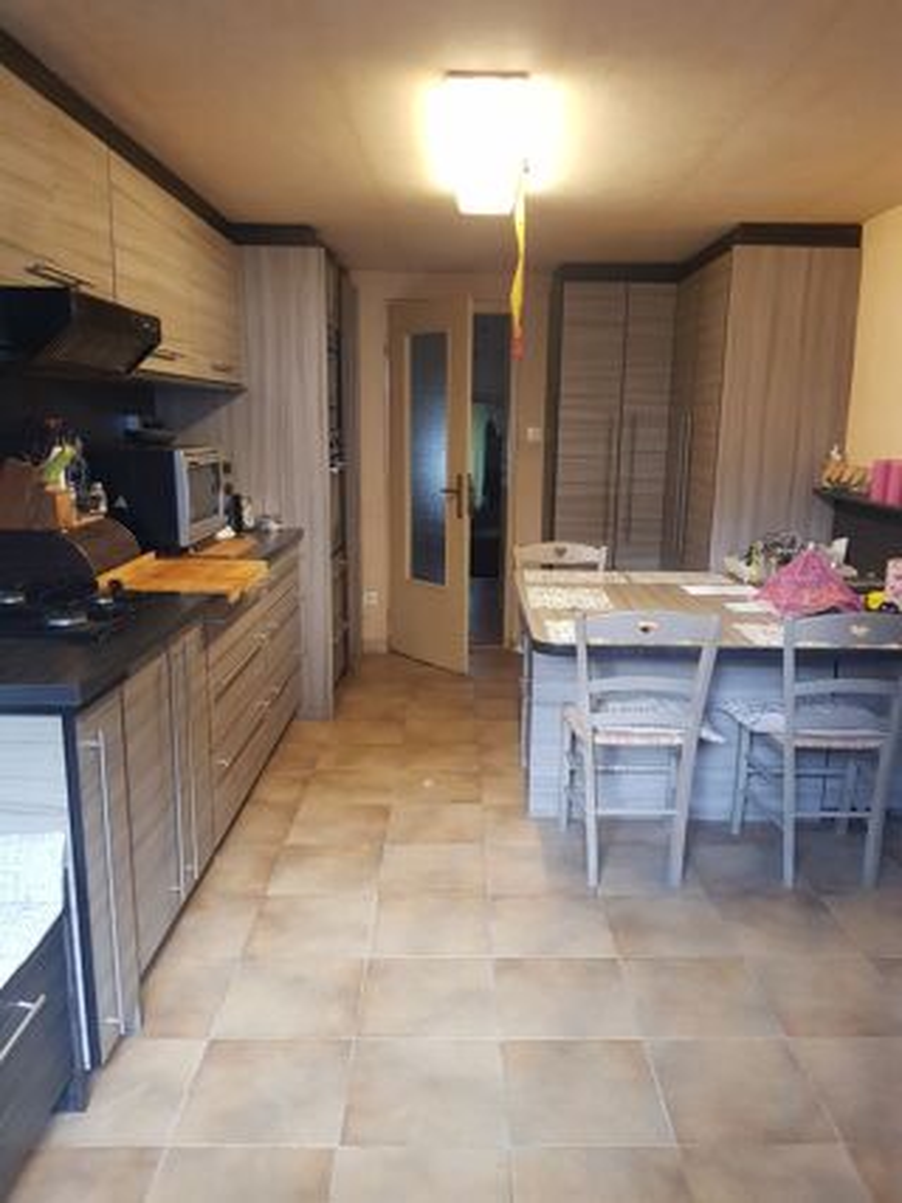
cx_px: 451
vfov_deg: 67.3
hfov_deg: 53.0
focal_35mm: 26
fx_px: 904
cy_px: 602
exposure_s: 1/21
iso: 200
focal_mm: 4.2
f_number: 1.7
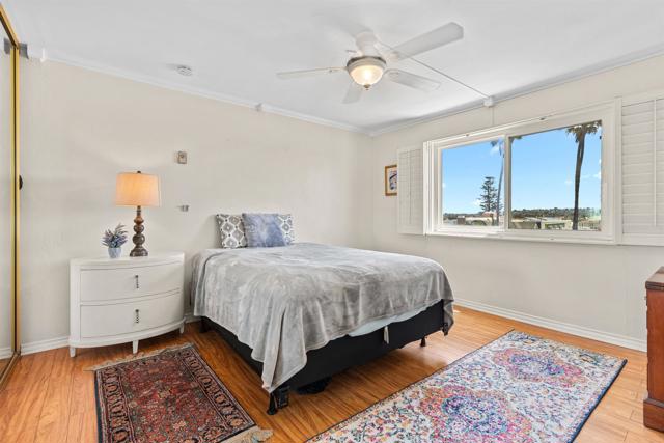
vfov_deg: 73.8
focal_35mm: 16
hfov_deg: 96.7
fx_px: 295
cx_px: 332
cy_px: 222
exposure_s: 1/1.25
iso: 100
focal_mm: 16
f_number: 8
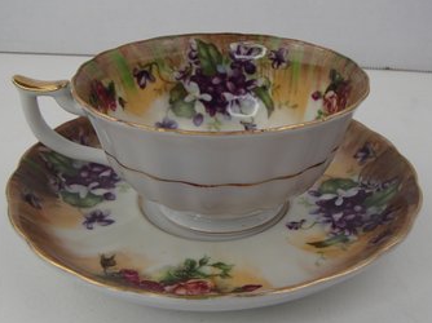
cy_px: 163
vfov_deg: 37.7
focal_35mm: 38
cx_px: 215
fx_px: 474
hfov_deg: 49.0
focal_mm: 6.64
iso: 125
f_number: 4.7
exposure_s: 1/160
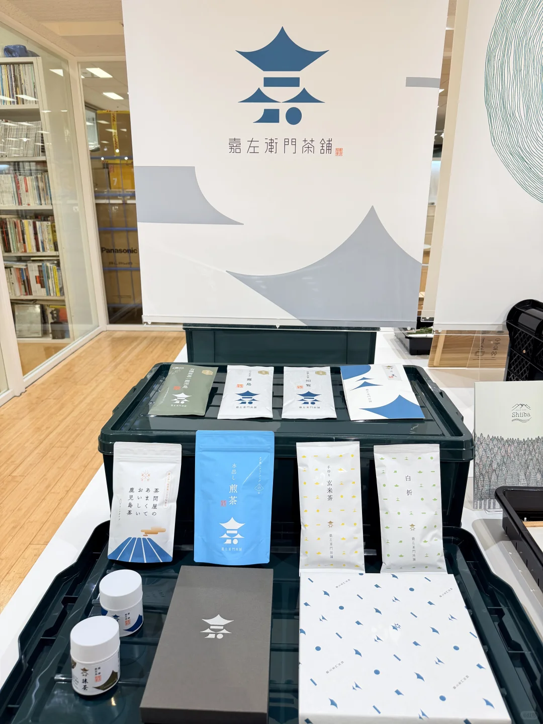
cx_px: 272
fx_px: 502
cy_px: 362
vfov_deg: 71.6
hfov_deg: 56.8
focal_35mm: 24
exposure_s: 1/117
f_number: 1.78
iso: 160
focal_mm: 6.76
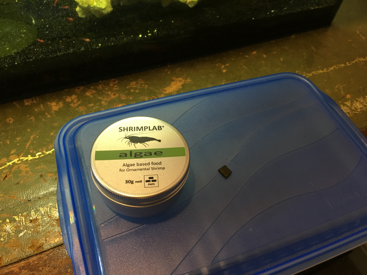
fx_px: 307
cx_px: 184
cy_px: 138
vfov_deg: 48.2
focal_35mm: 29
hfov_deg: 61.7
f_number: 2.2
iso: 64
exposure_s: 1/17
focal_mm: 4.15
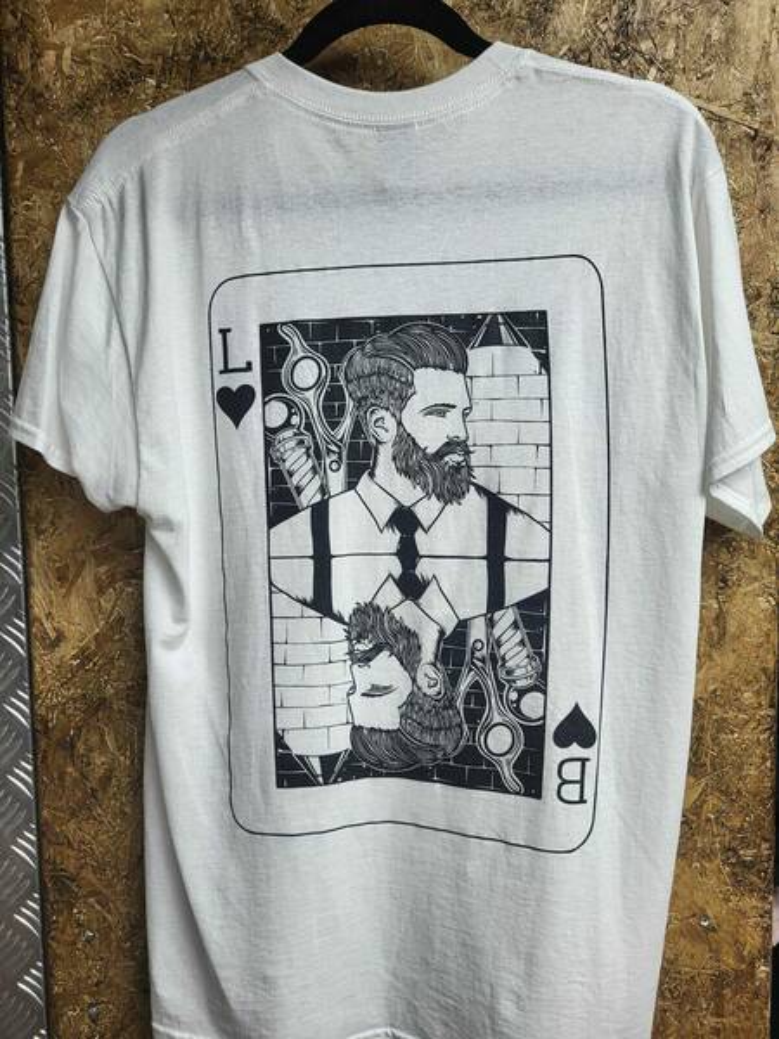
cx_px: 390
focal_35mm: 26
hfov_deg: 53.1
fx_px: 780
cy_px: 520
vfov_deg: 67.3
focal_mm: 5.4
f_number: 1.8
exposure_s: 1/100
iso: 100
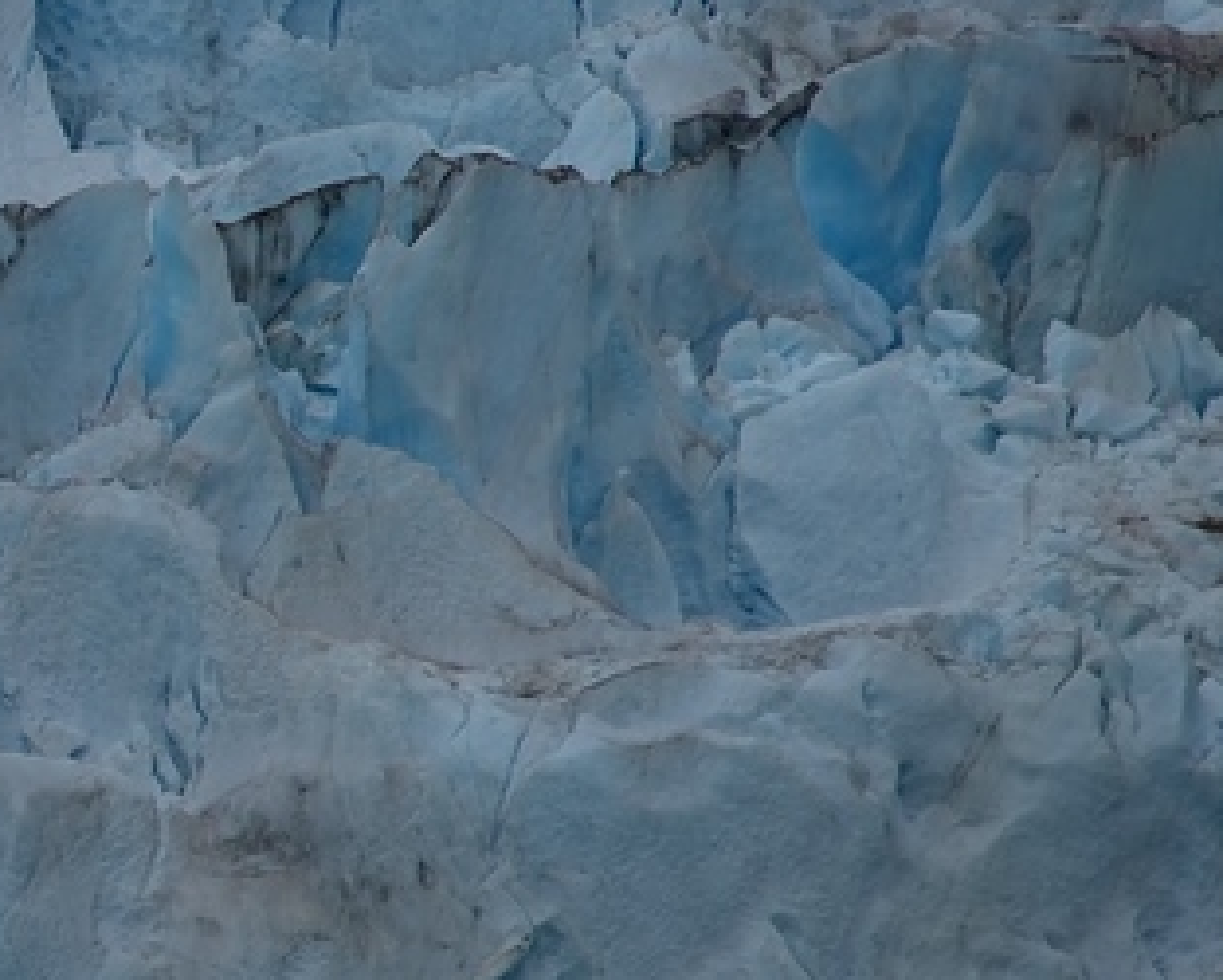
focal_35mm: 462
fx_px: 16733
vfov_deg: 3.4
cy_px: 615
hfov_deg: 4.1
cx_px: -976
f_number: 6.3
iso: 100
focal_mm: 120
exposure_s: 1/250
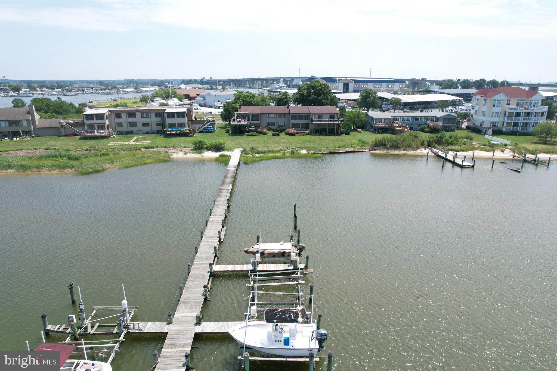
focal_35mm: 22
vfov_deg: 57.2
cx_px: 278
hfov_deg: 78.6
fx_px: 340
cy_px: 186
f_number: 2.8
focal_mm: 8.38
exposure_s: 1/320
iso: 100
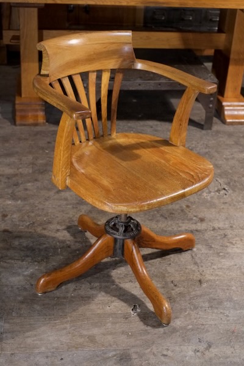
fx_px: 539
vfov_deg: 37.5
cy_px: 183
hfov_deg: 25.5
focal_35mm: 53
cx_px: 122
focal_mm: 35
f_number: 4
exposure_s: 1/125
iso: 3200
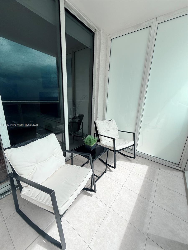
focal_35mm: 14
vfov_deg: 102.1
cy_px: 125
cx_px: 94
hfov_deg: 85.7
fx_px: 101
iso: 50
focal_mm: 2.22
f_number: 2.2
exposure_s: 1/1001
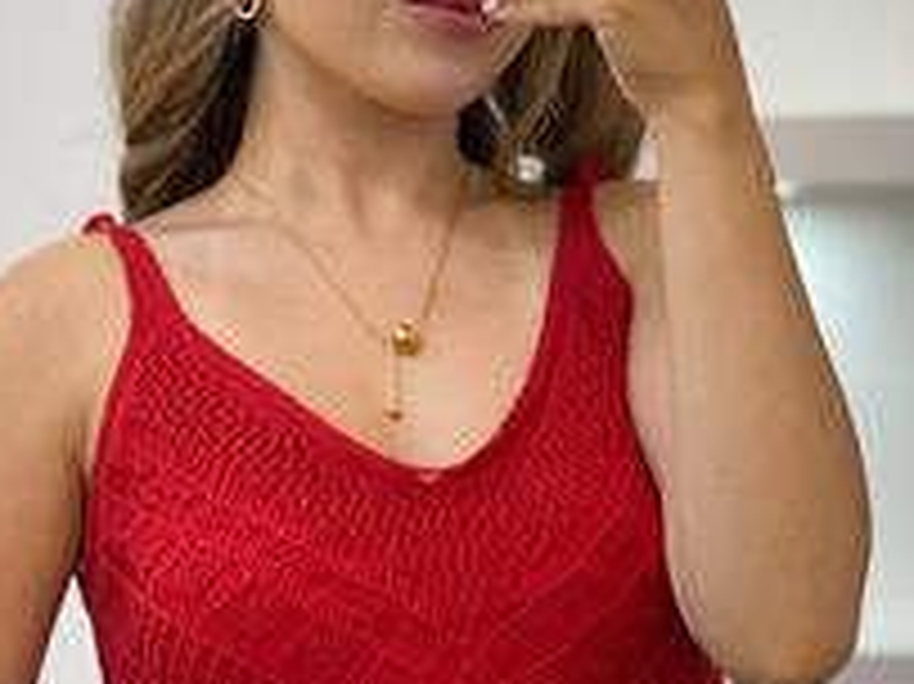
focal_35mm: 106
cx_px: 432
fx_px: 2797
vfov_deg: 13.9
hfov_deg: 18.6
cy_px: 349
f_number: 2
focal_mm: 6
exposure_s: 1/100
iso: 125
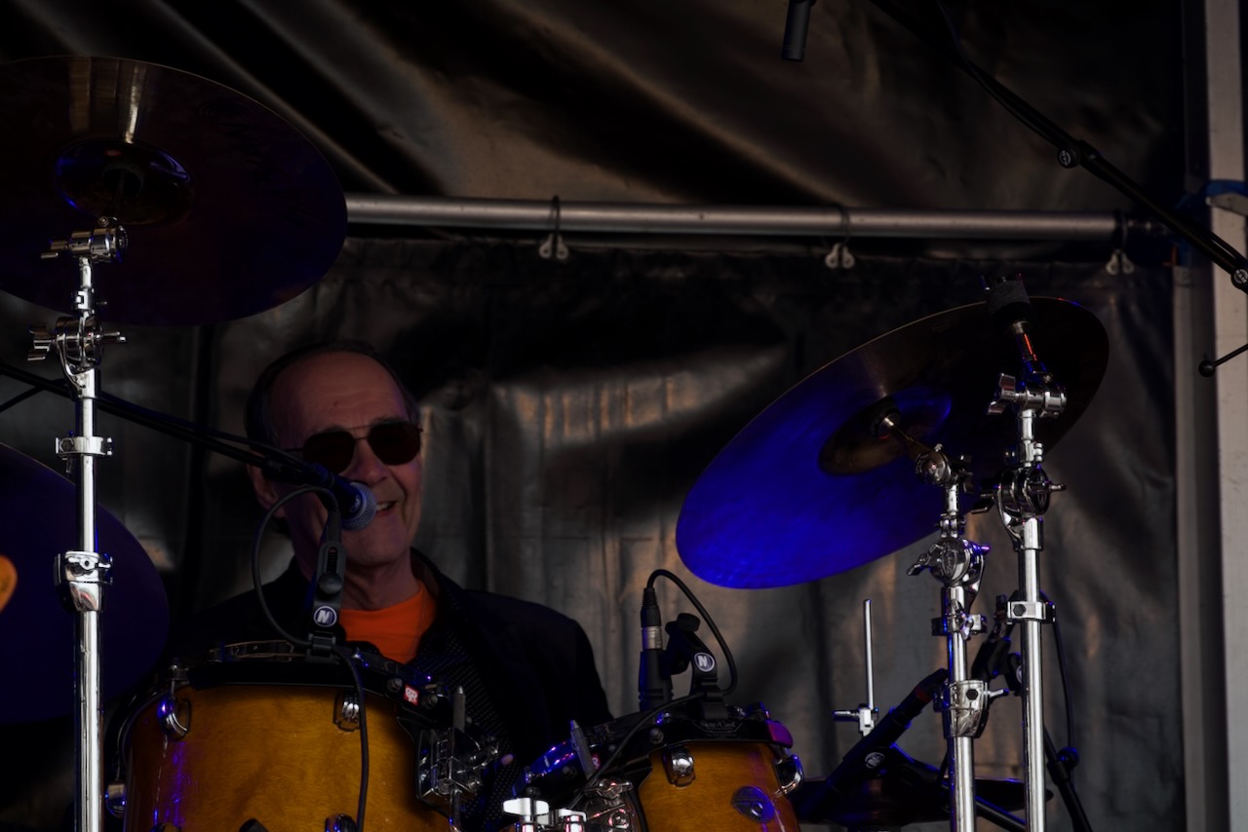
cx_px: 624
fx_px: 6657
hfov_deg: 10.7
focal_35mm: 192
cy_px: 416
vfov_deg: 7.2
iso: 100
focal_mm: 70.27
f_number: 4
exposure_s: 1/160
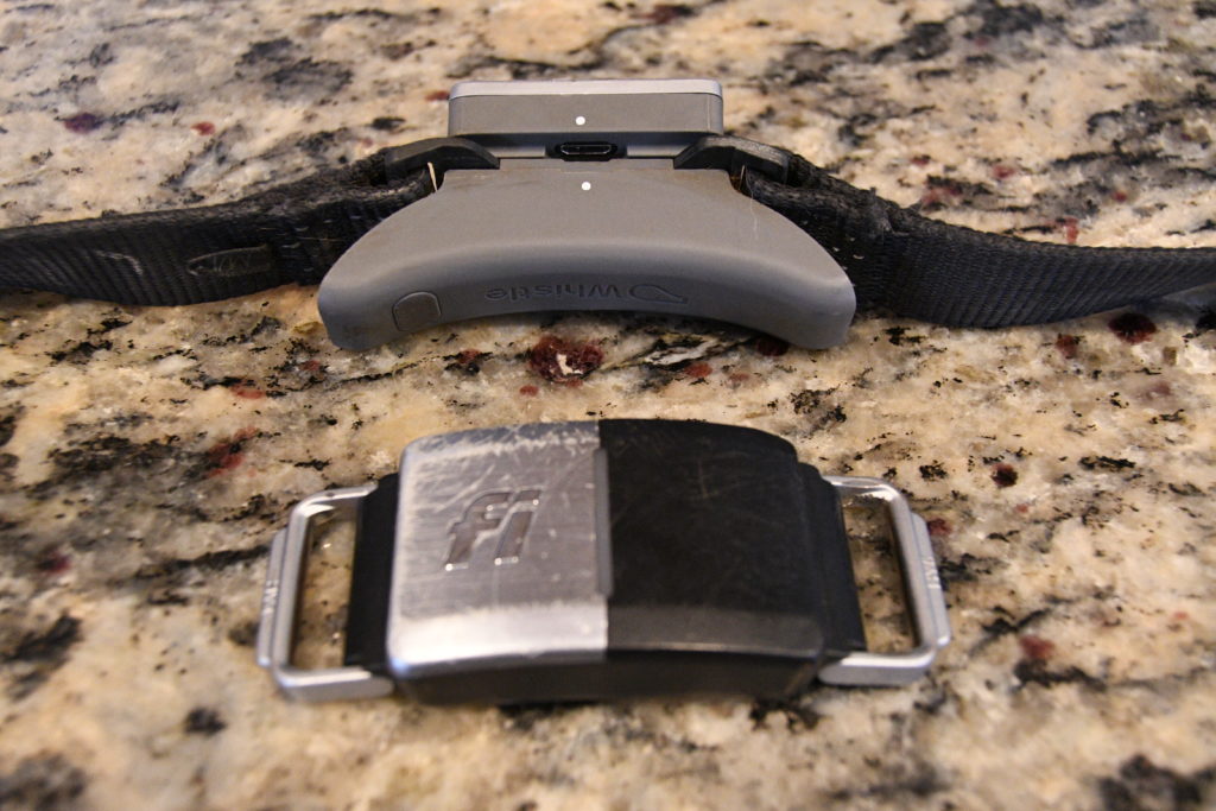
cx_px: 608
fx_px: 1419
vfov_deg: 31.9
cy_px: 406
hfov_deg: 46.4
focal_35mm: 42
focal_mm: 28
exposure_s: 1/50
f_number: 6.3
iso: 5000
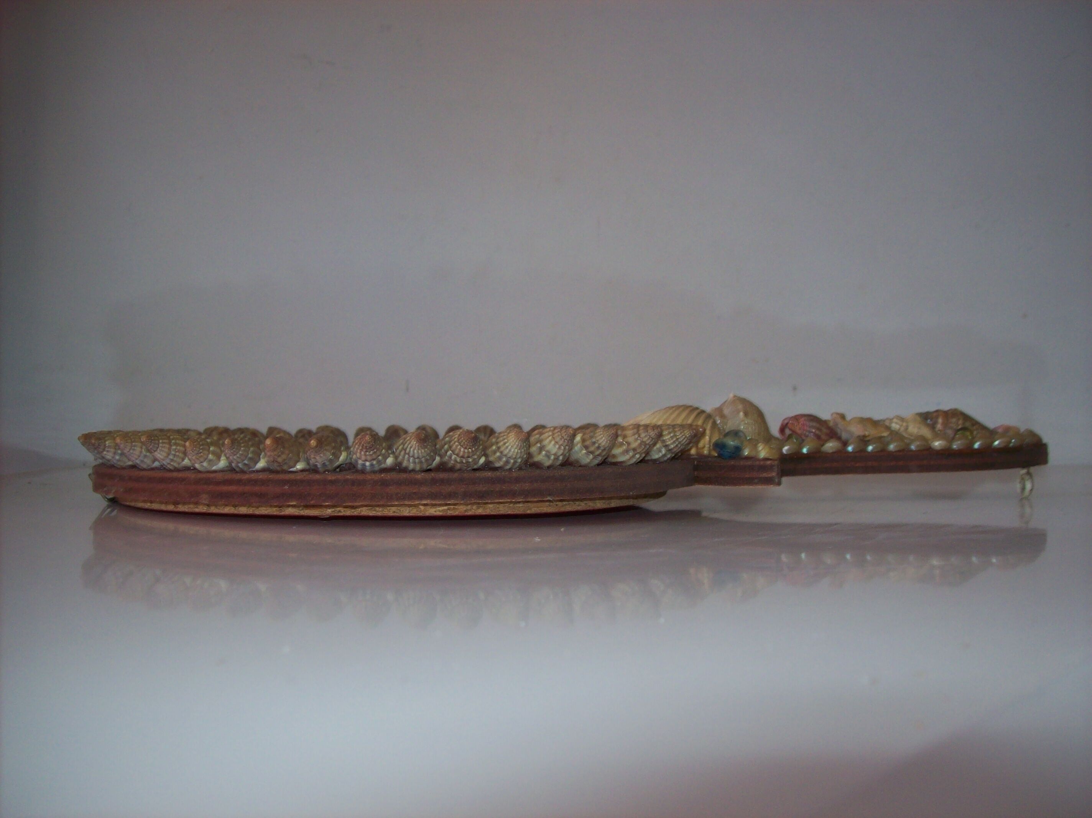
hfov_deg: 51.4
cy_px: 409
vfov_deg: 39.6
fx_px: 1135
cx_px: 546
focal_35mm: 36
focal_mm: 6
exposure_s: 1/64
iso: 80
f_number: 2.7
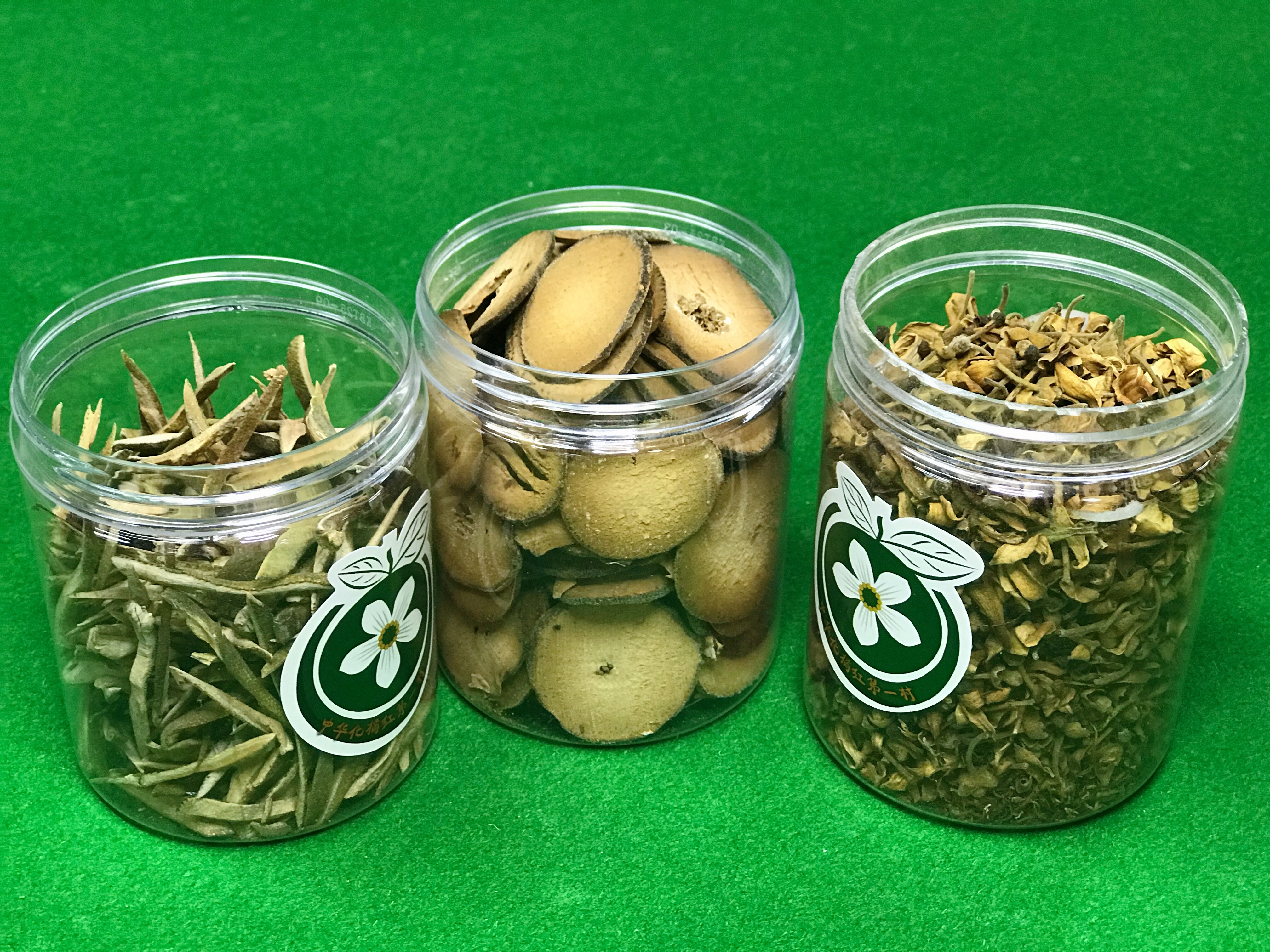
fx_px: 2091
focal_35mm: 57
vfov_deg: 25.7
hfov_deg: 33.8
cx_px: 635
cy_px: 476
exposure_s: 1/50
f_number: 2.8
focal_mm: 6.6
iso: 250
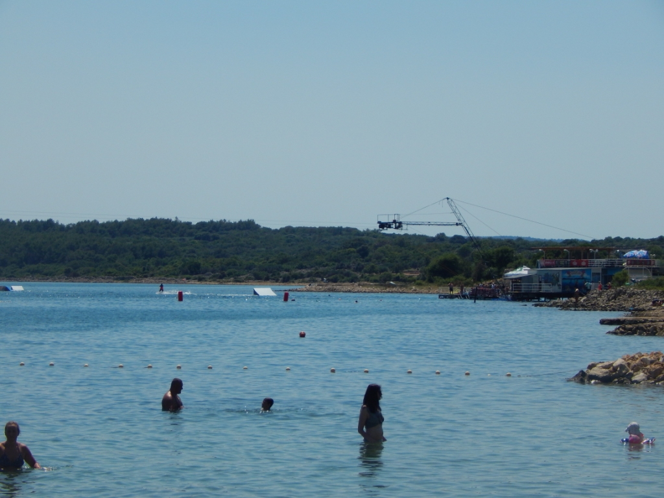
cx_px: 332
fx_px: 2705
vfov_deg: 10.5
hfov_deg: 14.0
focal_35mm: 141
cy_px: 249
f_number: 9.8
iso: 125
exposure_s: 1/500
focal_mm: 25.3
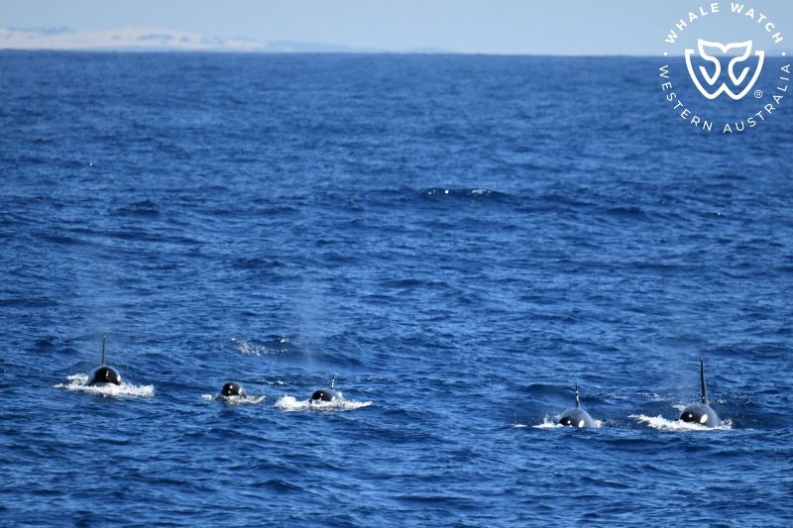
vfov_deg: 2.3
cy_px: 264
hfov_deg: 3.4
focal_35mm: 600
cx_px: 396
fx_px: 13213
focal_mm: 600
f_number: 6.3
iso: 1600
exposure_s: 1/8000
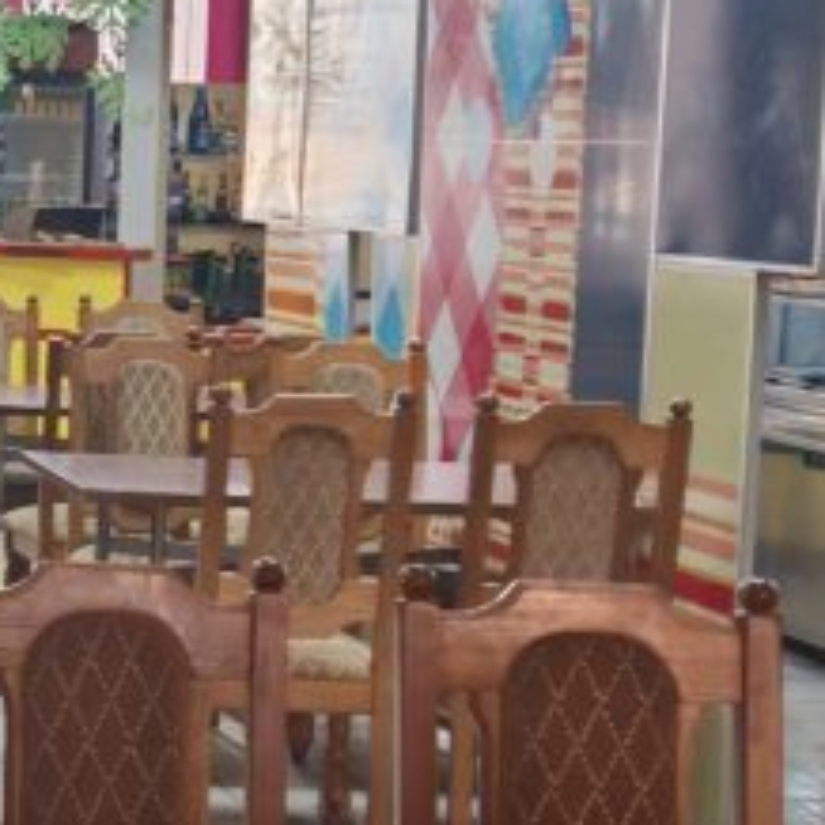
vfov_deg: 15.6
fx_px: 3020
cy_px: 363
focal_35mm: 112
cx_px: -780
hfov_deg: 13.5
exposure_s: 1/50
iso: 125
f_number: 1.9
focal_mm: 6.67
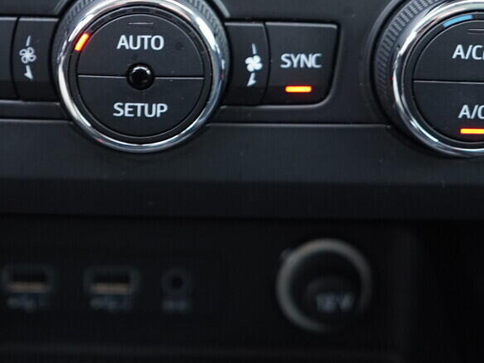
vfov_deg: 17.0
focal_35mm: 85
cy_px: -3
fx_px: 1189
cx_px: 146
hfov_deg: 22.9
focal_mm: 24
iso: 800
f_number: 2.8
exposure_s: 1/40
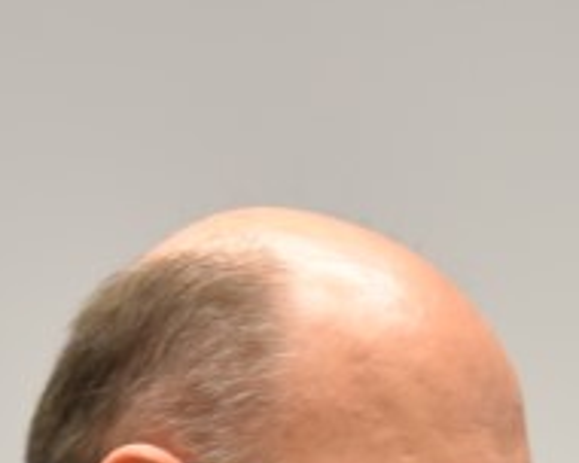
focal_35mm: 398
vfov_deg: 3.8
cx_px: 1088
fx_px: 6820
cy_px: 1130
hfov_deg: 4.8
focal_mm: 70
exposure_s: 1/125
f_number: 2.8
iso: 800
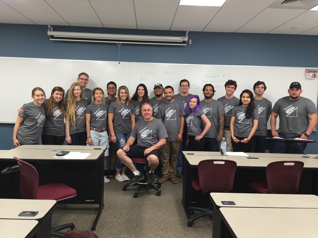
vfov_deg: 48.2
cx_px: 159
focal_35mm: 29
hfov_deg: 61.7
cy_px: 119
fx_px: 266
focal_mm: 4.15
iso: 64
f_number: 2.2
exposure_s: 1/30
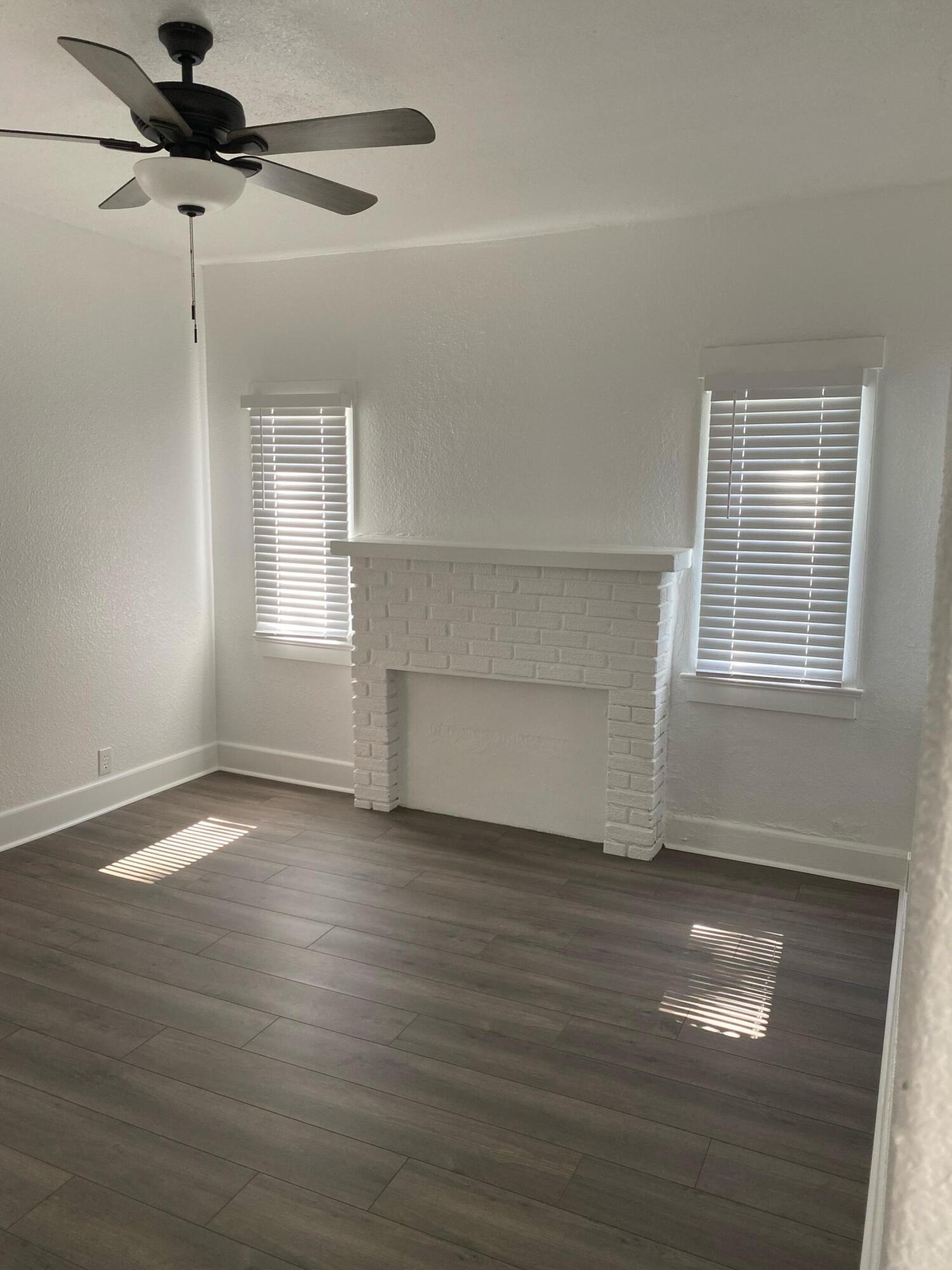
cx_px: 476
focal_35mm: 26
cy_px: 635
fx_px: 953
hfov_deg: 53.1
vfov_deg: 67.3
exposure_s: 1/109
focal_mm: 4.25
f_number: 1.8
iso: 125
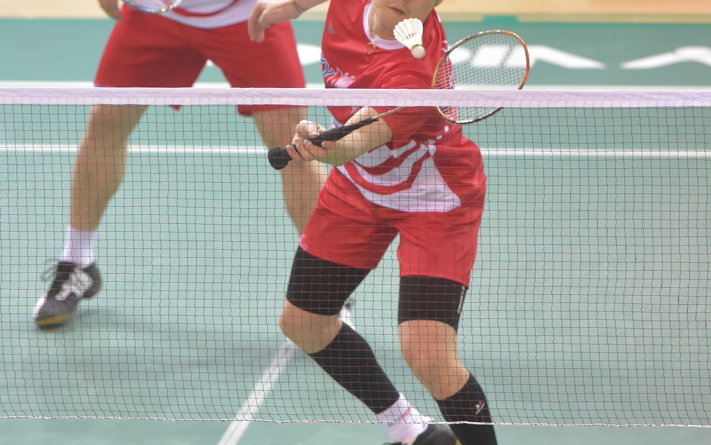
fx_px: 9536
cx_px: 378
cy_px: 82
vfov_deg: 2.7
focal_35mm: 492
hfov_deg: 4.3
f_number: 6.3
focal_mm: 300
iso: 8000
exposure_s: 1/500
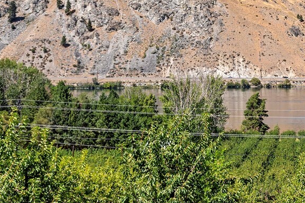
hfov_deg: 23.3
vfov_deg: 15.8
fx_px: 728
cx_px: 246
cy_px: 52
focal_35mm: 86
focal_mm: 29
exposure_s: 1/400
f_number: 8
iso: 100
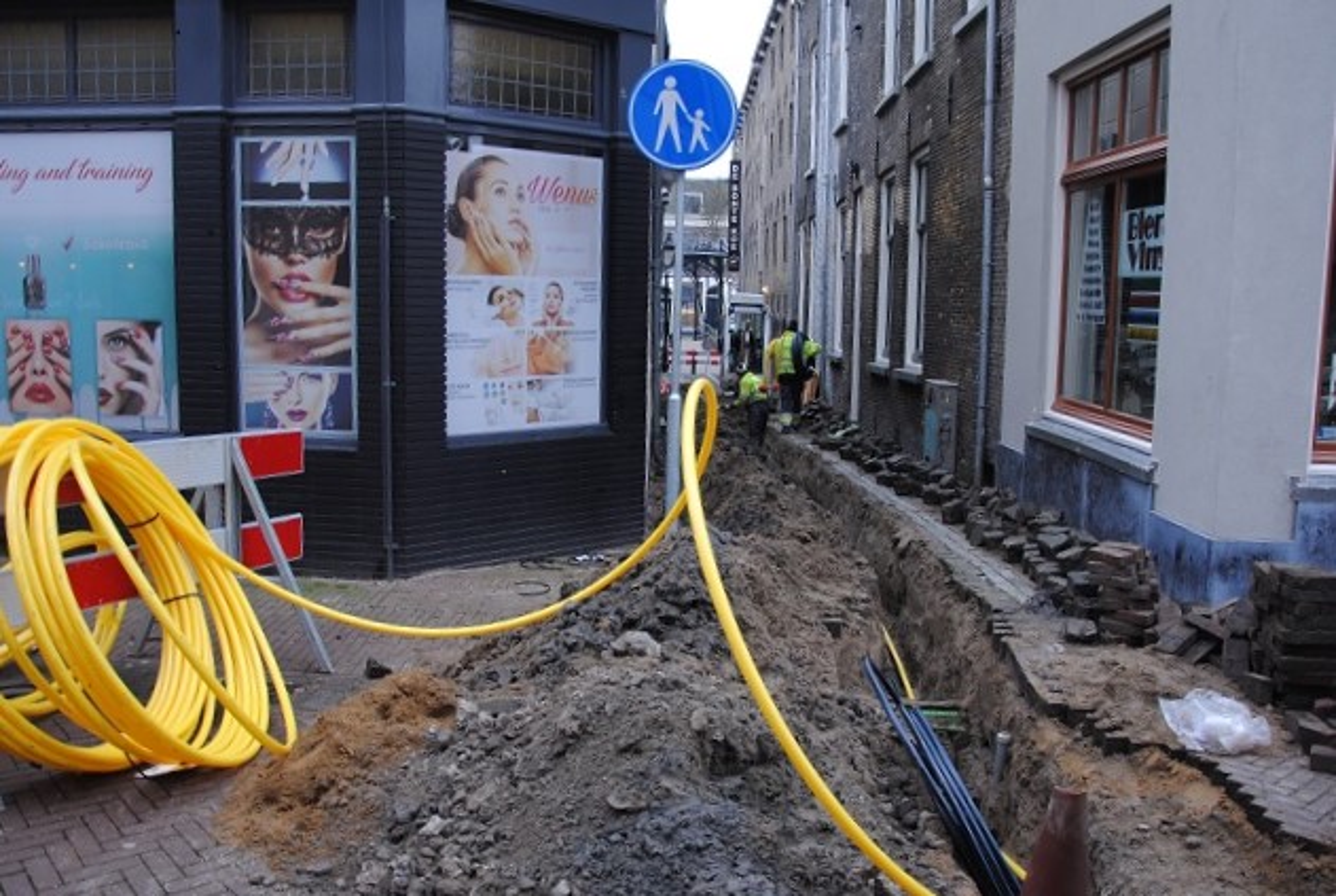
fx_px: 1004
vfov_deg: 48.1
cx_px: 668
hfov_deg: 67.3
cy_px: 448
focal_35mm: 27
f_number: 3.5
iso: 200
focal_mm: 18
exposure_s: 1/30
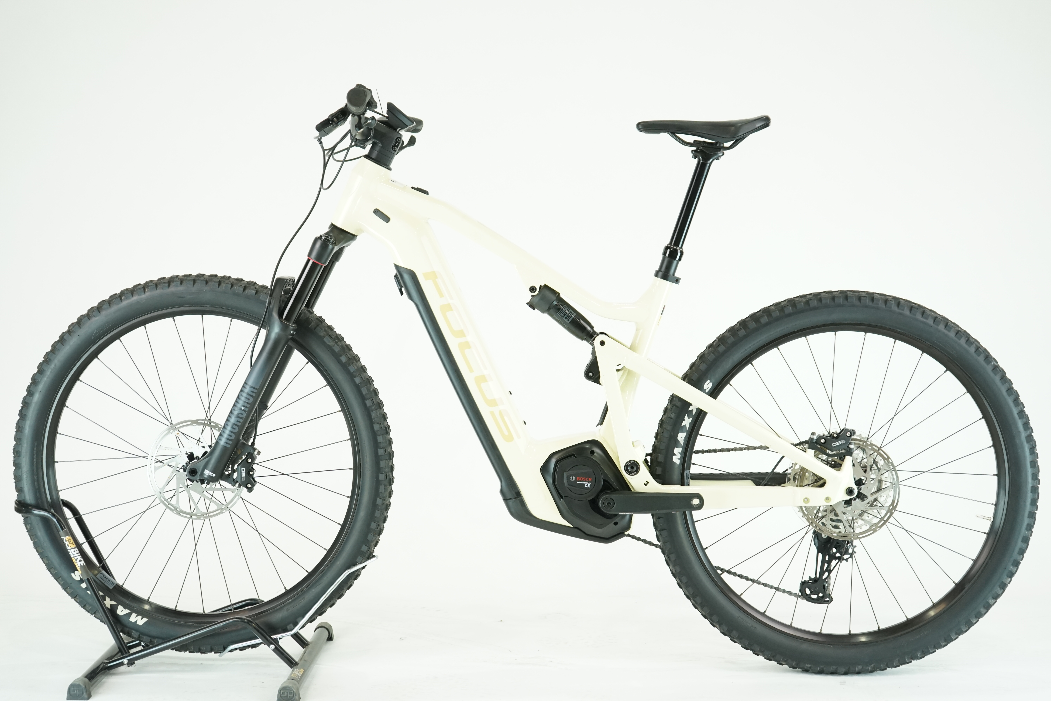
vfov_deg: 27.0
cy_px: 350
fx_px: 1460
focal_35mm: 50
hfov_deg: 39.6
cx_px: 526
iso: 1600
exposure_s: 1/200
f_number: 5
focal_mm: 50
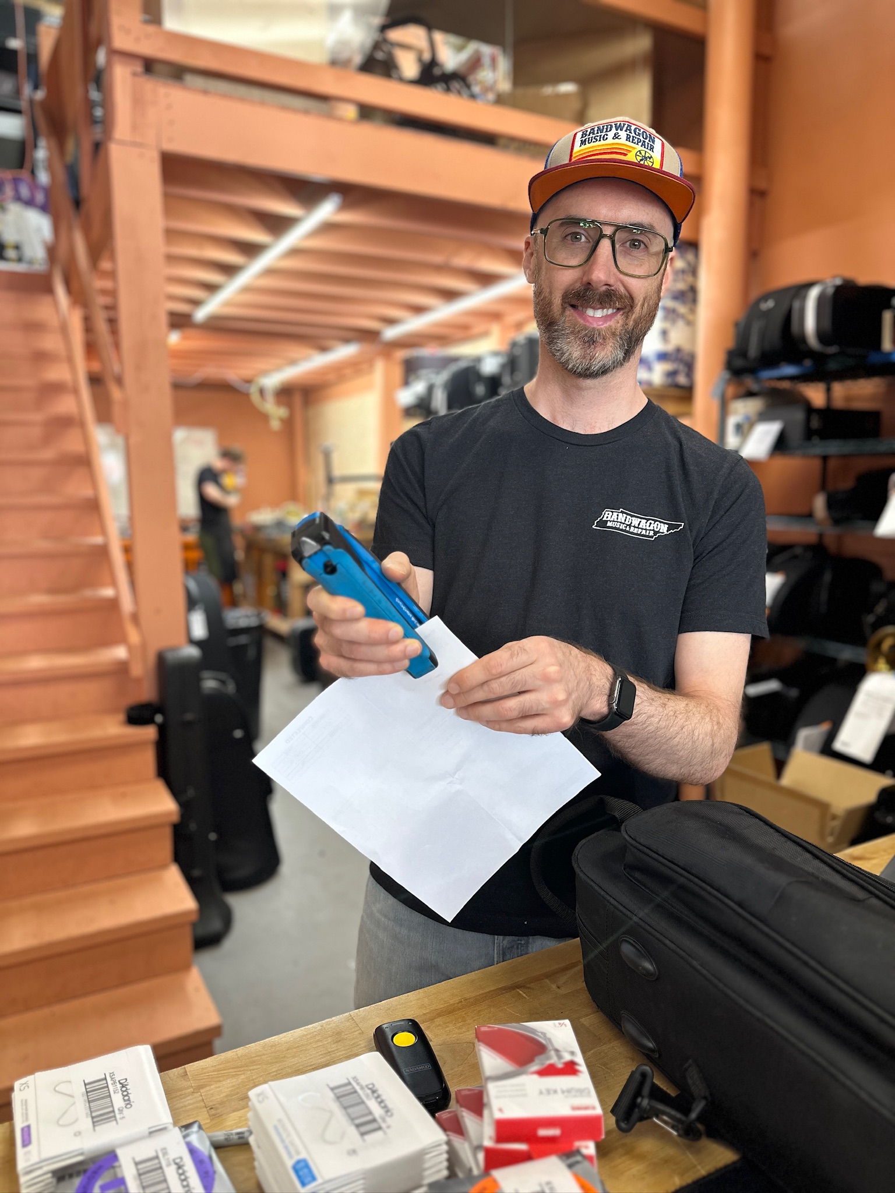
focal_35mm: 24
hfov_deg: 56.8
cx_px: 448
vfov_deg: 71.6
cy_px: 596
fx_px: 827
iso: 250
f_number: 1.78
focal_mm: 6.86
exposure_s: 1/120
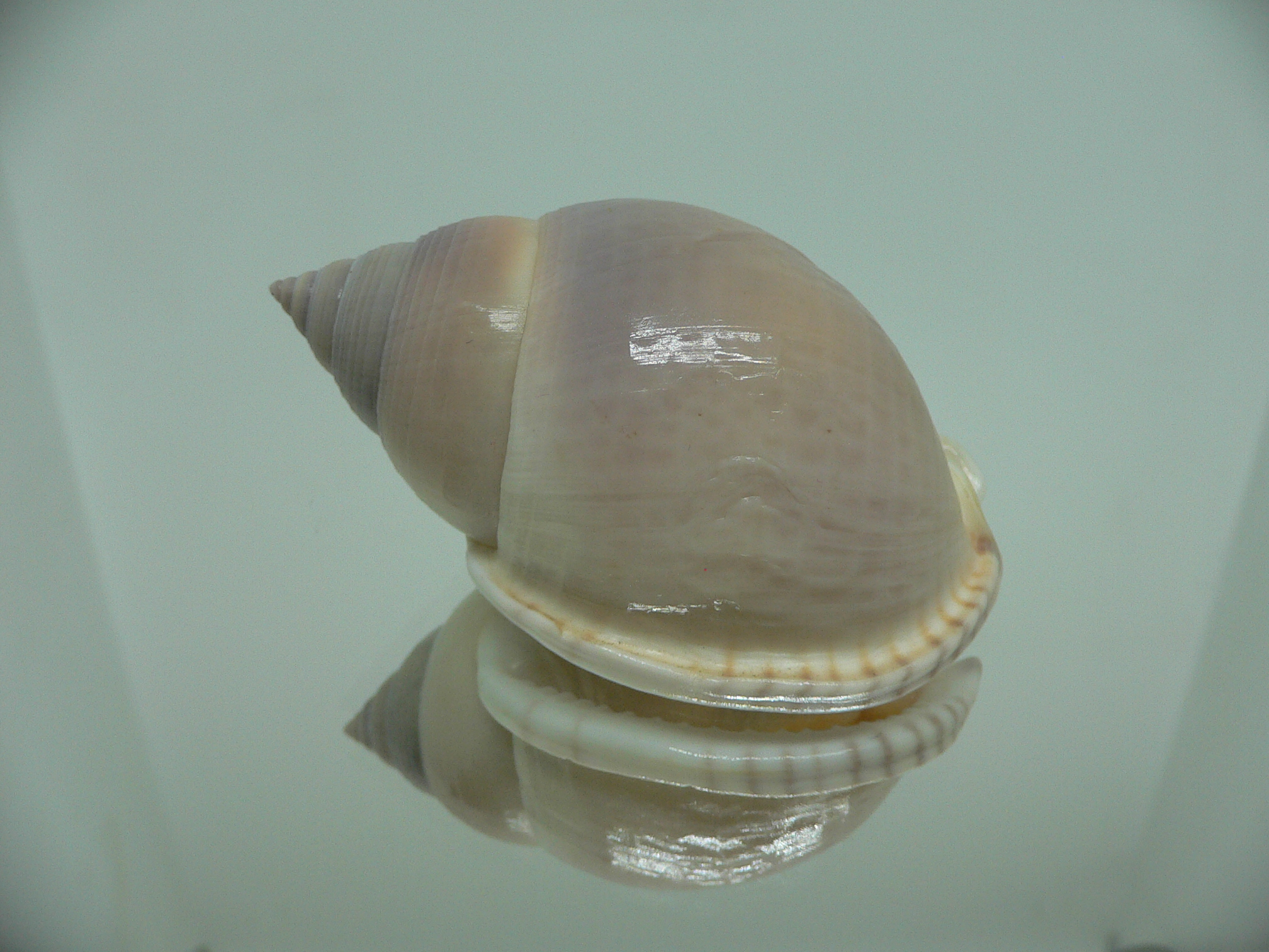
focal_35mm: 35
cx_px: 634
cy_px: 476
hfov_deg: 52.6
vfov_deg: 40.7
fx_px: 1283
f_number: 2.8
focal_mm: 4.6
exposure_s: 1/60
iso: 100
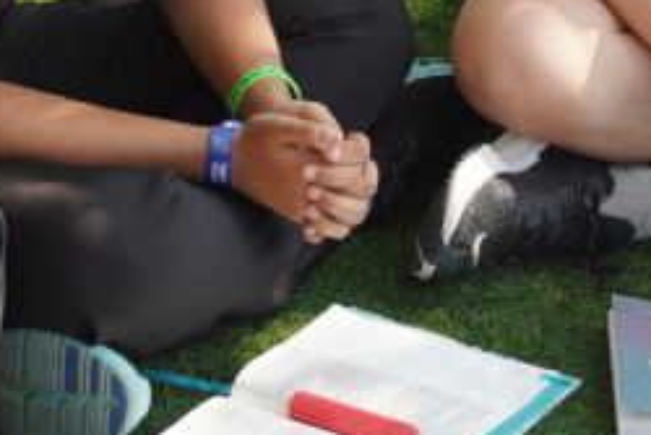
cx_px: 690
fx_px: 3257
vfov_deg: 7.6
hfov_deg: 11.3
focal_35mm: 180
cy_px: 51
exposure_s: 1/800
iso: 320
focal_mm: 44
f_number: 3.5
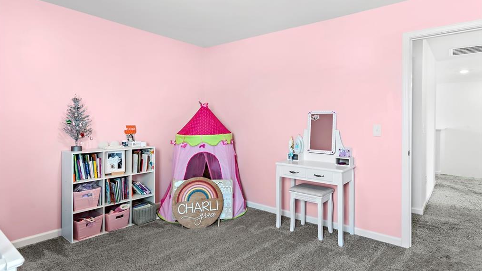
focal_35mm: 19
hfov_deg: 89.6
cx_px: 240
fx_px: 243
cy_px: 131
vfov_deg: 58.3
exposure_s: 1/1.67
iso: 200
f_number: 10
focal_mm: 12
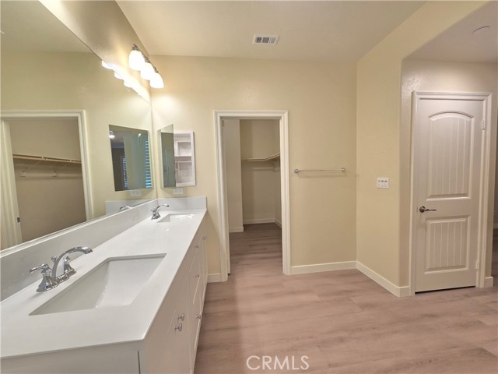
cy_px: 187
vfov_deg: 89.9
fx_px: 187
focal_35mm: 13
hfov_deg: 106.2
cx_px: 249
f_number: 2.2
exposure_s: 1/60
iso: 100
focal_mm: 2.2
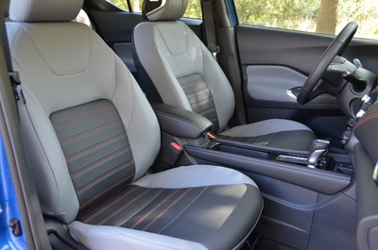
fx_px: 346
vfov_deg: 39.8
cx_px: 189
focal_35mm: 33
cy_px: 125
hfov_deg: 57.3
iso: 400
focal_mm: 22
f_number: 4
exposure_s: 1/60
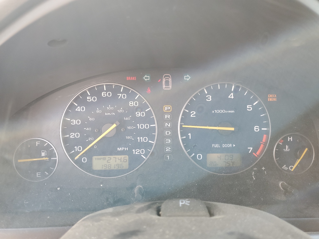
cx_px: 160
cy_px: 120
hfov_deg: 67.3
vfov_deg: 53.1
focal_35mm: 26
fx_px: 240
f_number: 1.5
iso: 63
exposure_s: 1/100
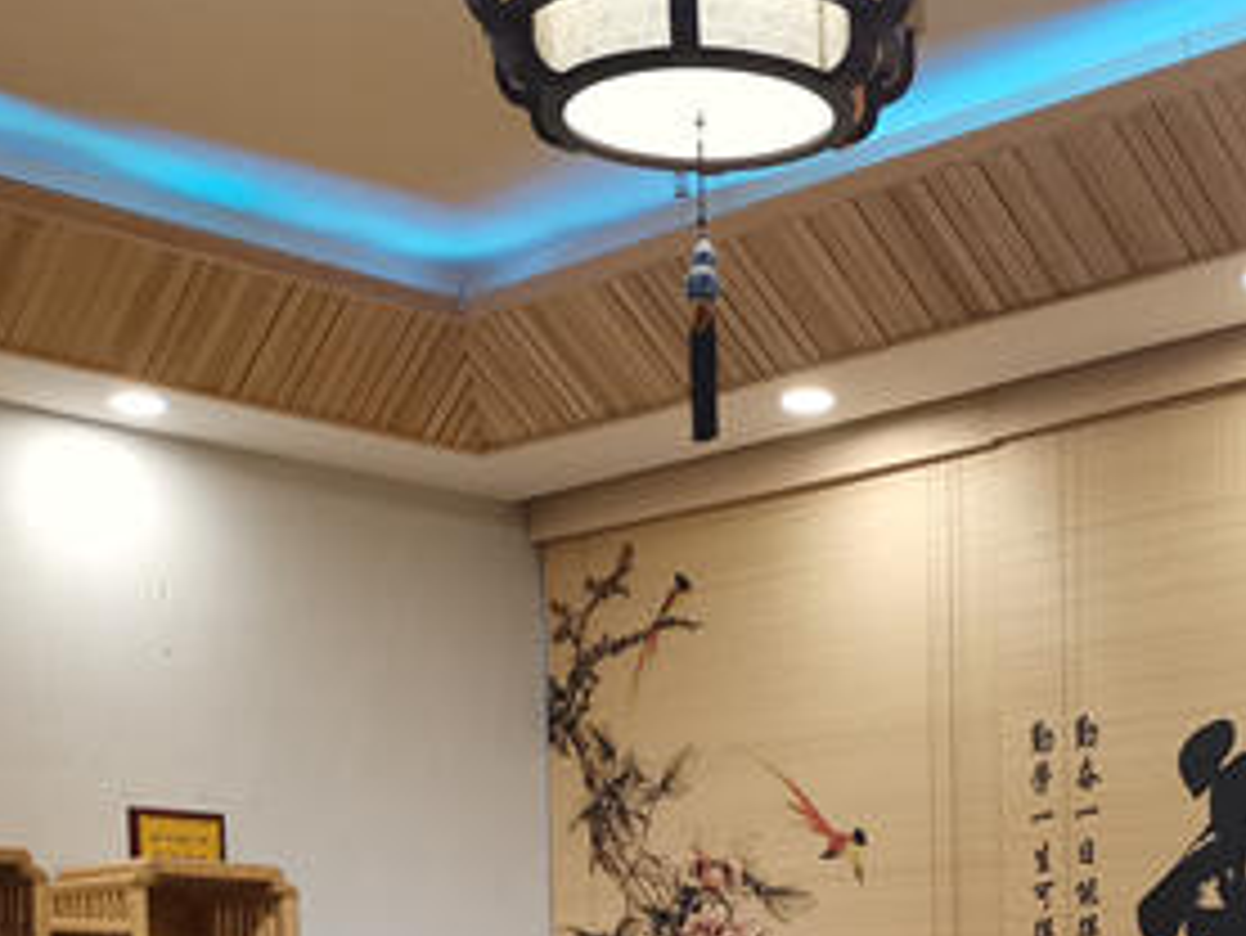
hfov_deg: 25.7
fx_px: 2701
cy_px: 1264
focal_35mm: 75
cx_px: 927
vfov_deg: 18.1
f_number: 1.8
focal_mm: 5.58
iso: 100
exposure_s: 1/50
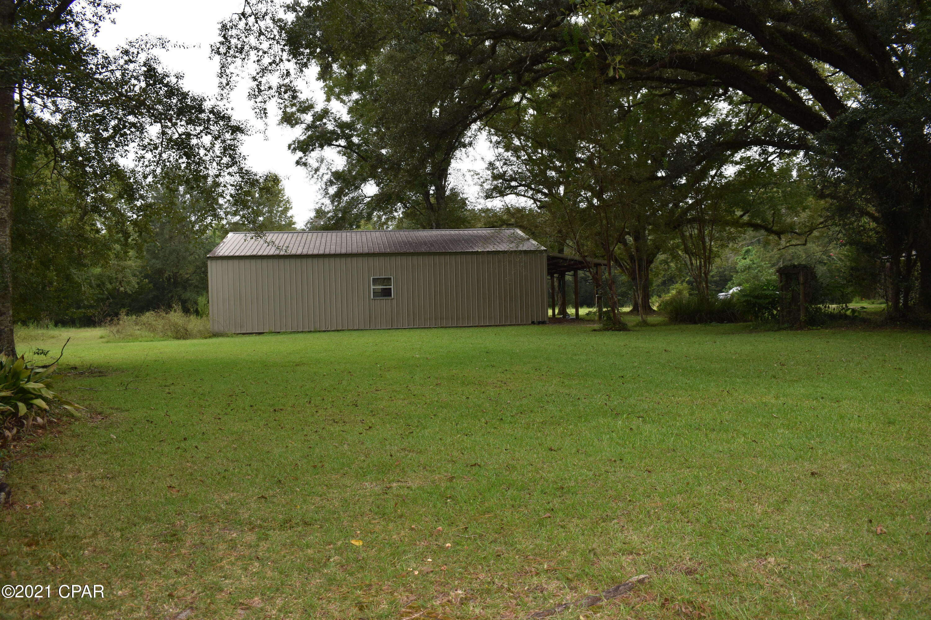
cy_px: 310
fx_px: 776
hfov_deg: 61.9
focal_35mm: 30
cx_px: 466
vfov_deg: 43.6
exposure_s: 1/125
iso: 180
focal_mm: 20
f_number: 5.6
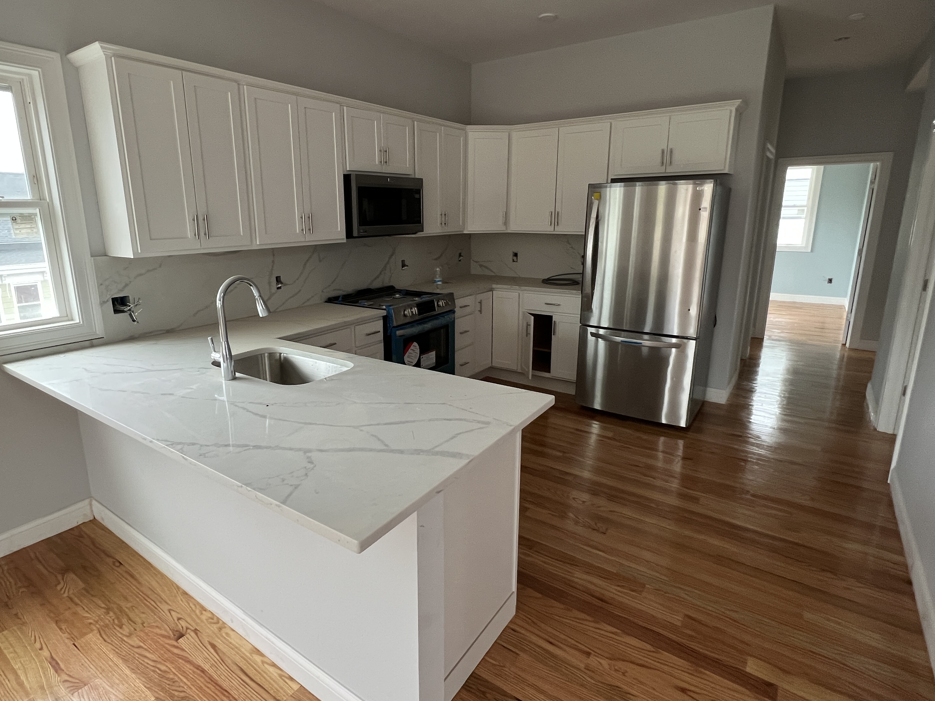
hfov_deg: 87.5
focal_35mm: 18
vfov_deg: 71.6
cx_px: 424
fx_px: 486
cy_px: 333
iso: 200
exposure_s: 1/99
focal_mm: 1.57
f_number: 1.8
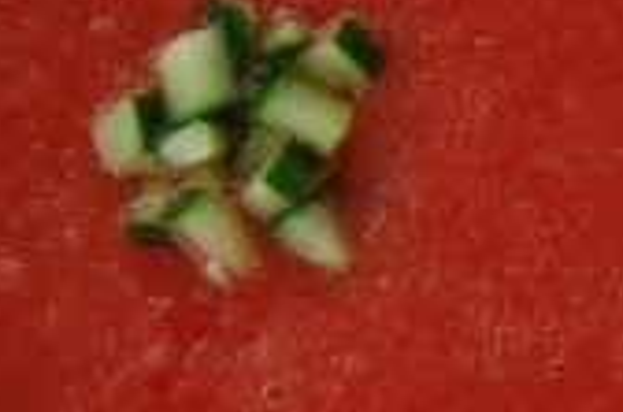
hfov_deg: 9.7
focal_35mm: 201
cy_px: 102
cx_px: 1157
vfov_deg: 6.8
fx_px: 3469
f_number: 8
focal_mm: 22
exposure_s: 1/60
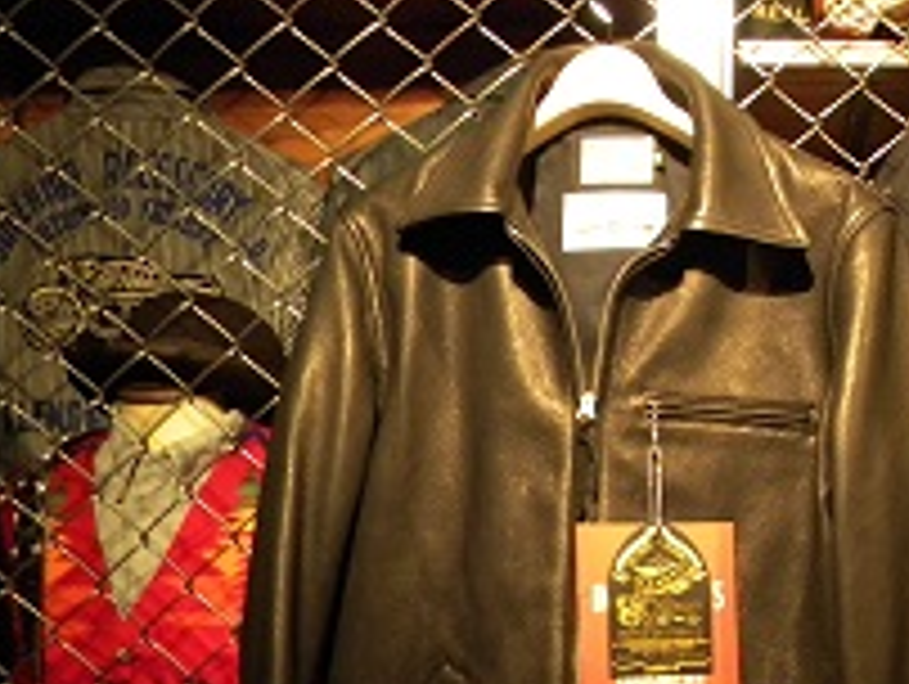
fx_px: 1341
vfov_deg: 27.9
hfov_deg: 35.2
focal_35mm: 51
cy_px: 576
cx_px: 824
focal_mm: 5
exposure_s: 1/11.4
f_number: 3.5
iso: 400
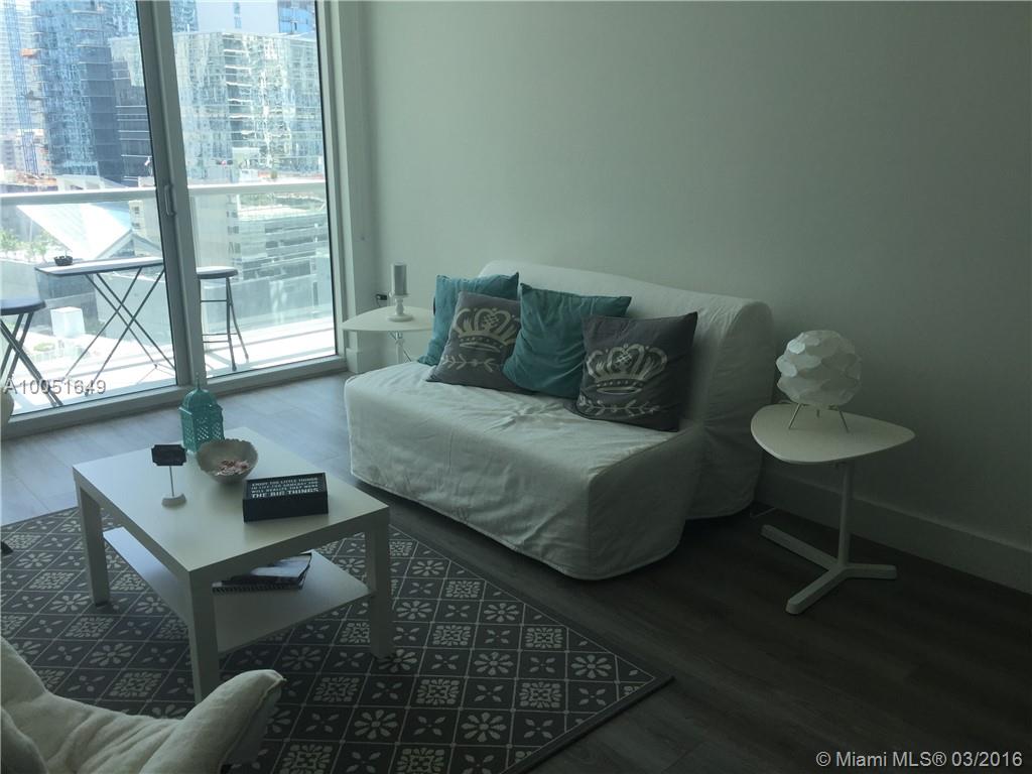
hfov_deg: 61.7
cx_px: 516
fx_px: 865
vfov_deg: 48.2
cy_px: 387
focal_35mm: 29
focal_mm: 4.15
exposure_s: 1/197
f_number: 2.2
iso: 32
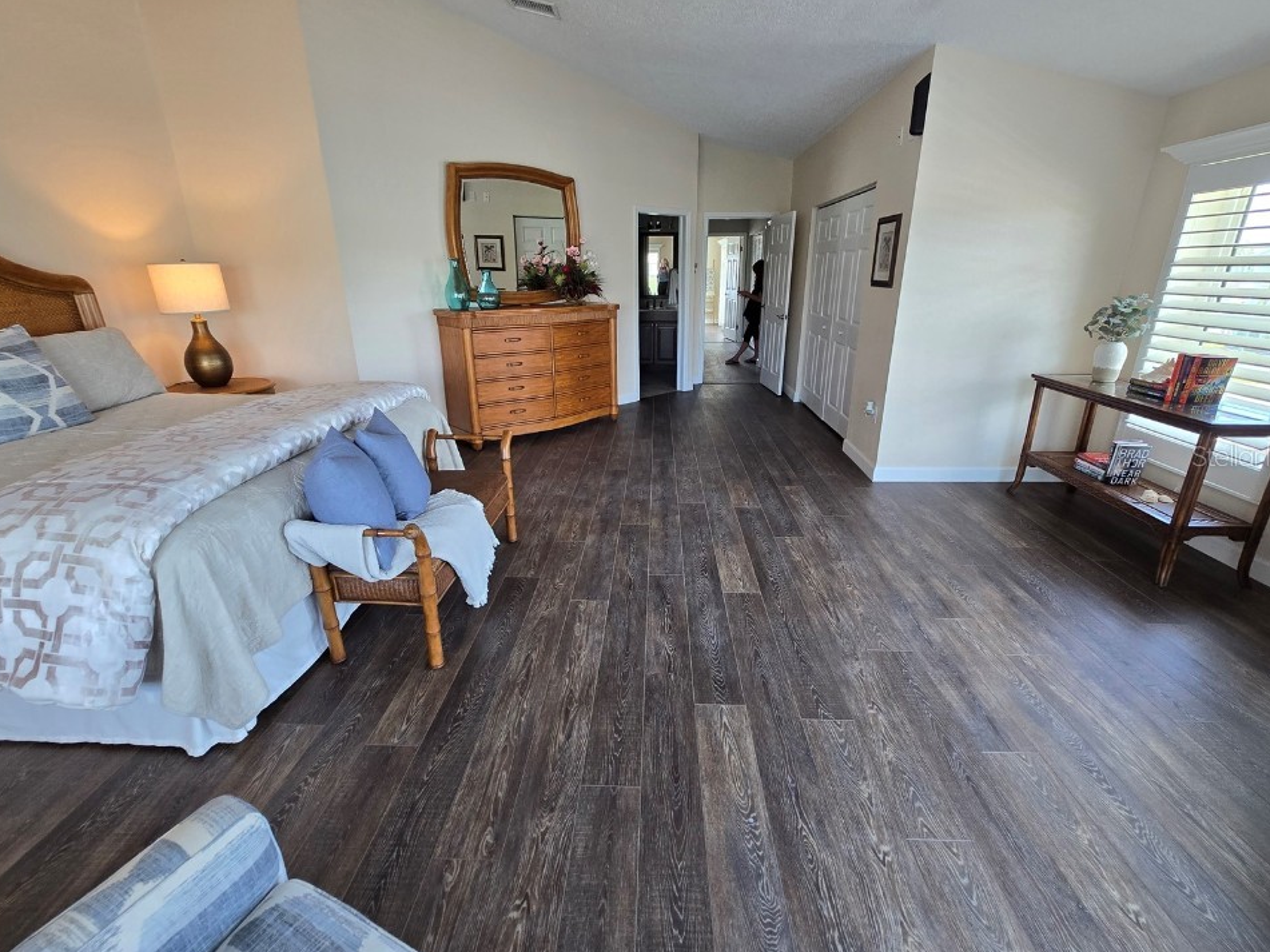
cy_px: 455
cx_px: 634
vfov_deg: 85.6
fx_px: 514
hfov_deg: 102.1
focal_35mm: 14
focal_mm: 2.2
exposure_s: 1/60
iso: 160
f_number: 2.2
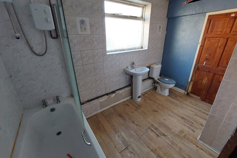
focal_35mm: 14
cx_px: 117
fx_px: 92
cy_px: 76
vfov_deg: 81.2
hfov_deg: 104.3
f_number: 2.2
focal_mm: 1.74
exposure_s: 1/50
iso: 125
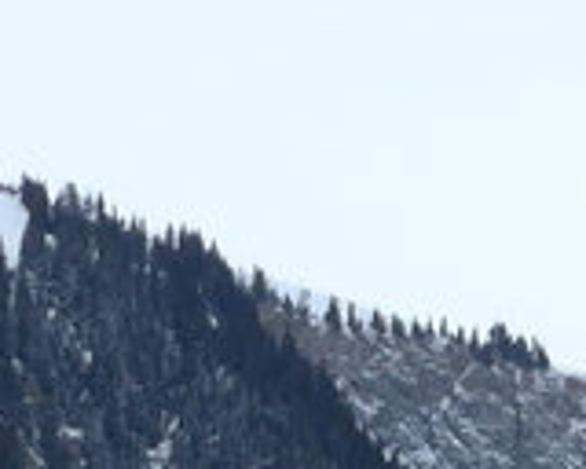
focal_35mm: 323
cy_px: 1356
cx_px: 520
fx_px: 5602
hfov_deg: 6.0
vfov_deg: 4.6
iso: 80
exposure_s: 1/800
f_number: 2.8
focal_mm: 9
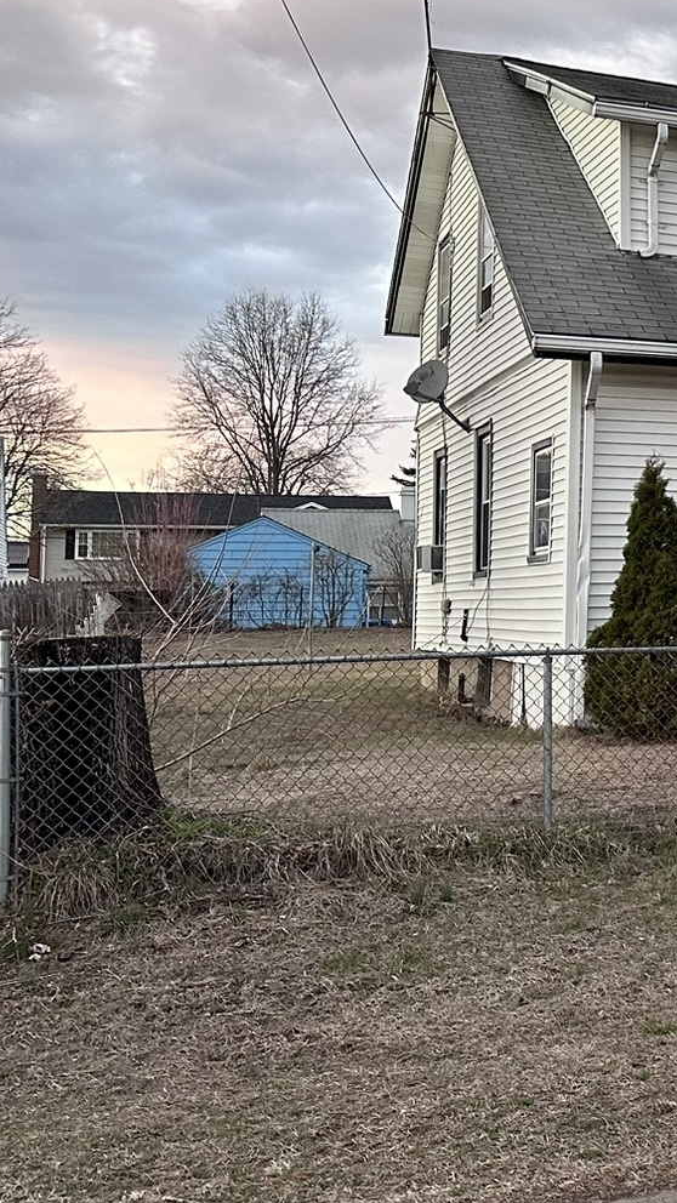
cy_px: 488
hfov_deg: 18.1
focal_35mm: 54
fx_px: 1723
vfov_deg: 38.4
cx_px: 1184
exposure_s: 1/121
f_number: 1.78
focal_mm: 6.86
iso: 160
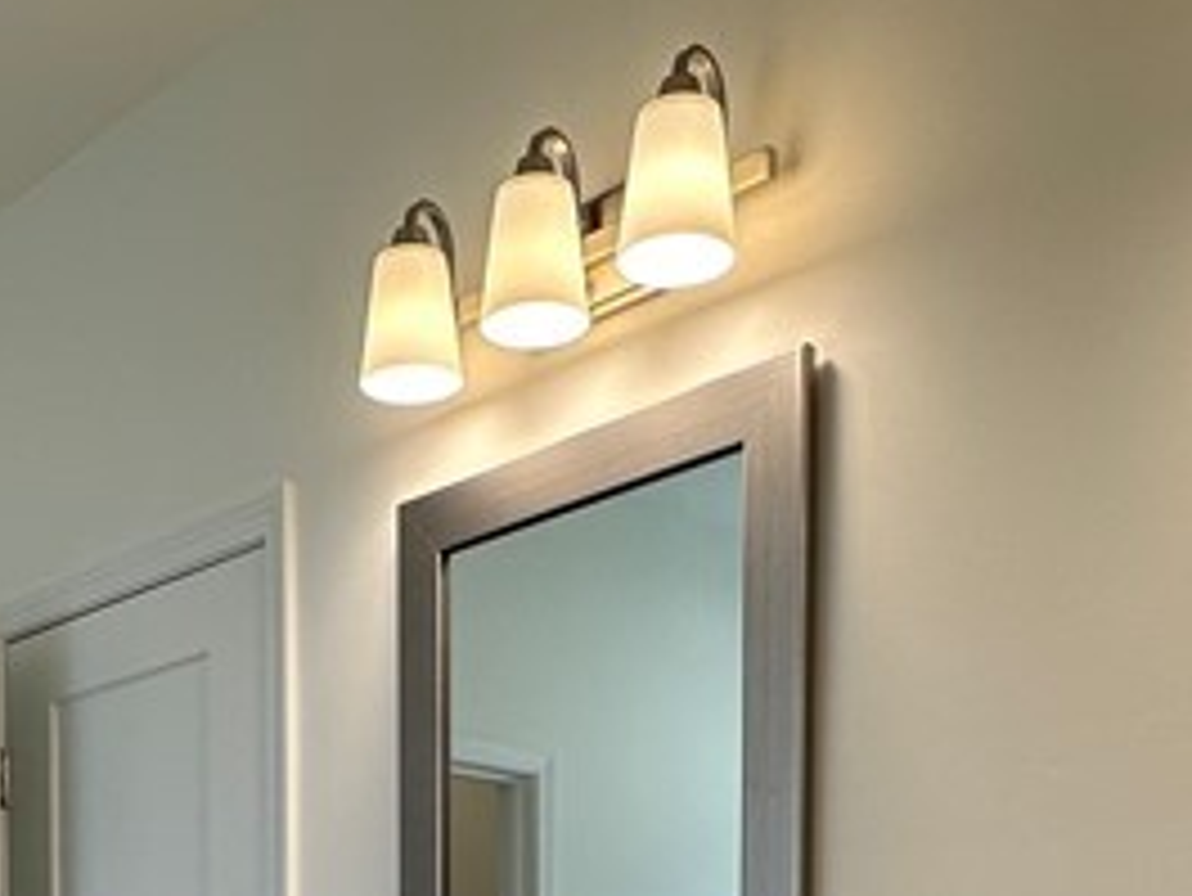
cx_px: 337
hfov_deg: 35.0
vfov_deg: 23.1
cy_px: 1252
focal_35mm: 54
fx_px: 1860
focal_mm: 2.22
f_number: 2.2
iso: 50
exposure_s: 1/120
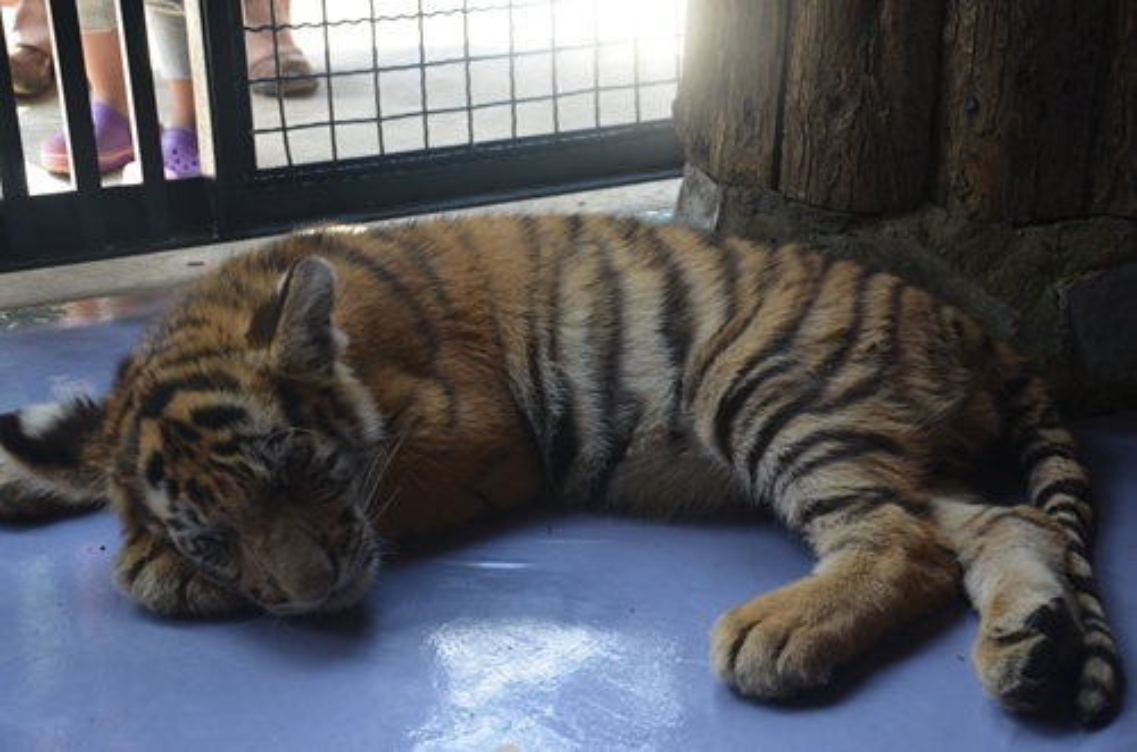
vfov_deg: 25.6
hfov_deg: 37.9
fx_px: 1654
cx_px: 568
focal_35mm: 52
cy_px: 376
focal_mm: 35
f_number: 5.6
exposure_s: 1/125
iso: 360
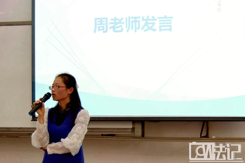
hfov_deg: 49.5
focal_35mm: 39
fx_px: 265
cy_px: 82
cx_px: 122
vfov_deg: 34.2
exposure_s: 1/50
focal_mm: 26
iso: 320
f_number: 4.2
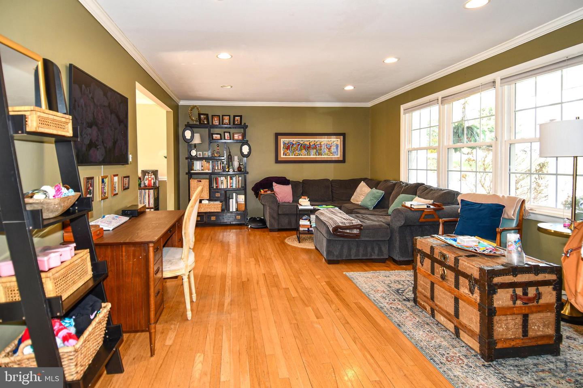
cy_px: 194
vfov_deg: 67.4
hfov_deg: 90.0
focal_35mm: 18
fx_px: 291
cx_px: 292
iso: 360
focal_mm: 12
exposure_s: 1/60
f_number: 4
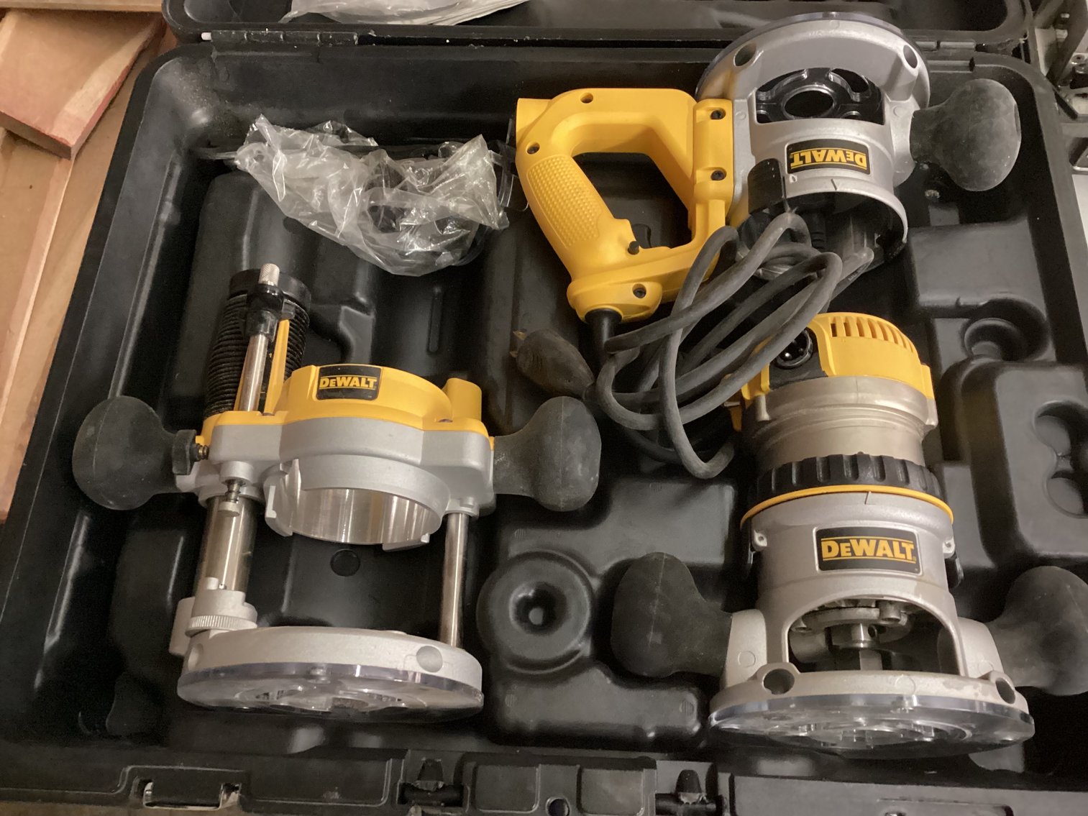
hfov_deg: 58.3
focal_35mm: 31
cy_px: 408
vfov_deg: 45.4
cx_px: 544
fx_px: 974
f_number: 2.4
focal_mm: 3.3
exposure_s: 1/24
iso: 640
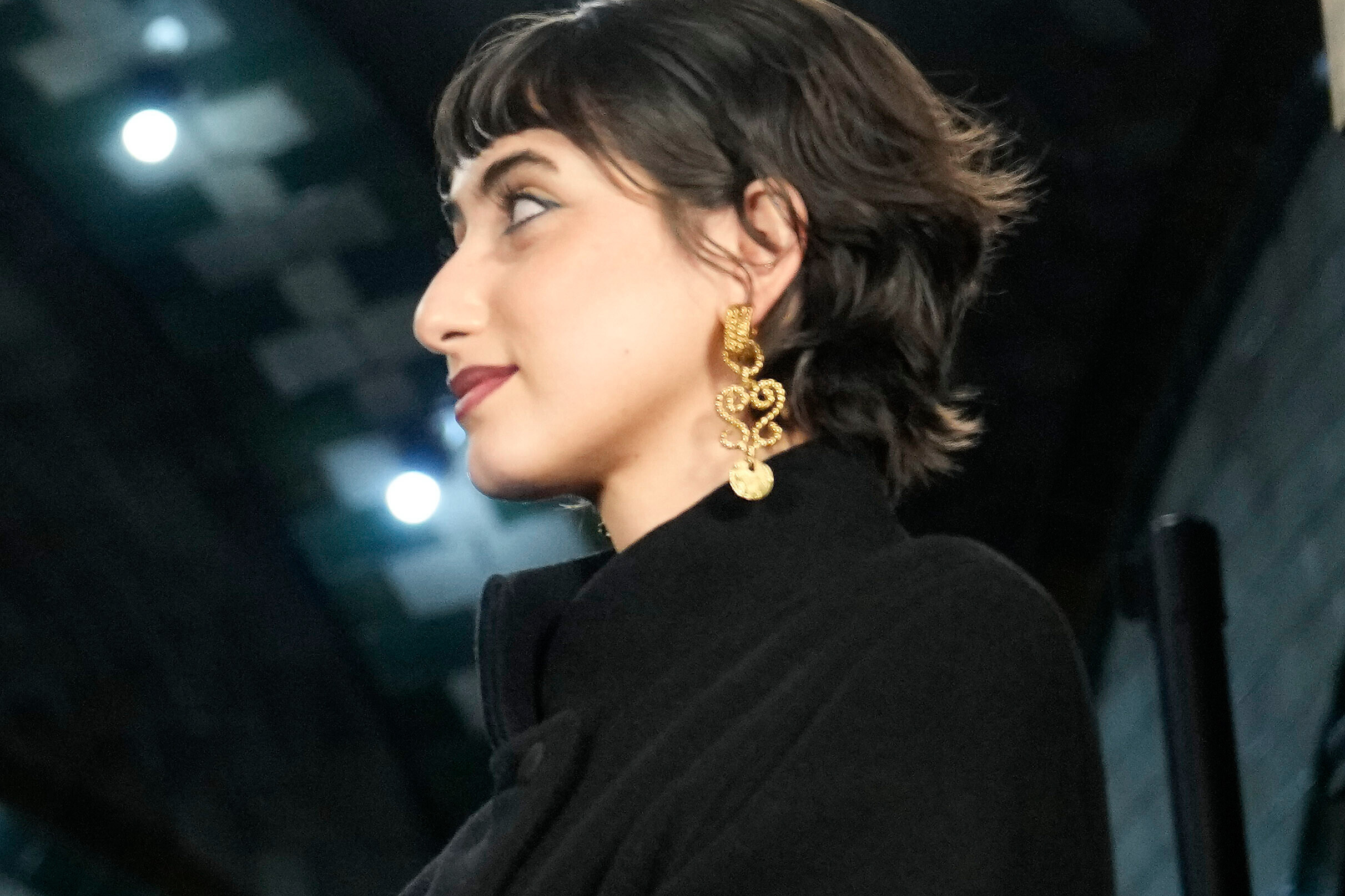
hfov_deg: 11.8
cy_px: 1276
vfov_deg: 8.2
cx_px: -862
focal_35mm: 164
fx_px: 6128
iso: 2500
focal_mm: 46
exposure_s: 1/160
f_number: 2.8
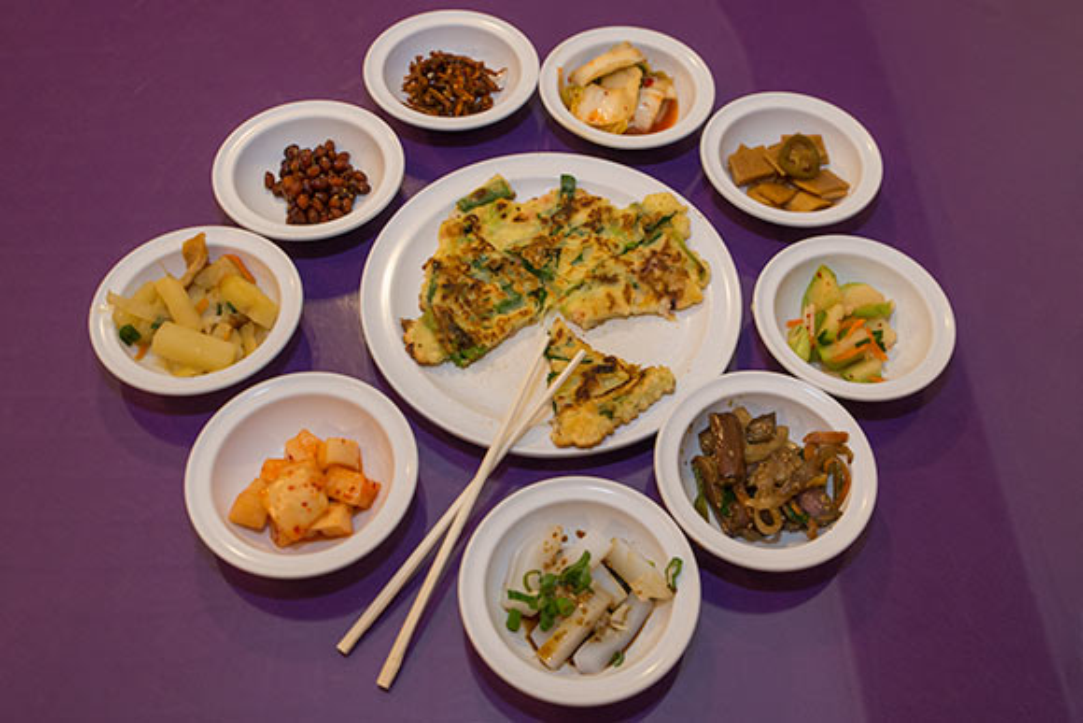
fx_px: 1053
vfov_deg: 37.9
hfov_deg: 54.4
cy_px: 362
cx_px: 542
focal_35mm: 35
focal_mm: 35
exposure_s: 1/90
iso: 1250
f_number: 6.7
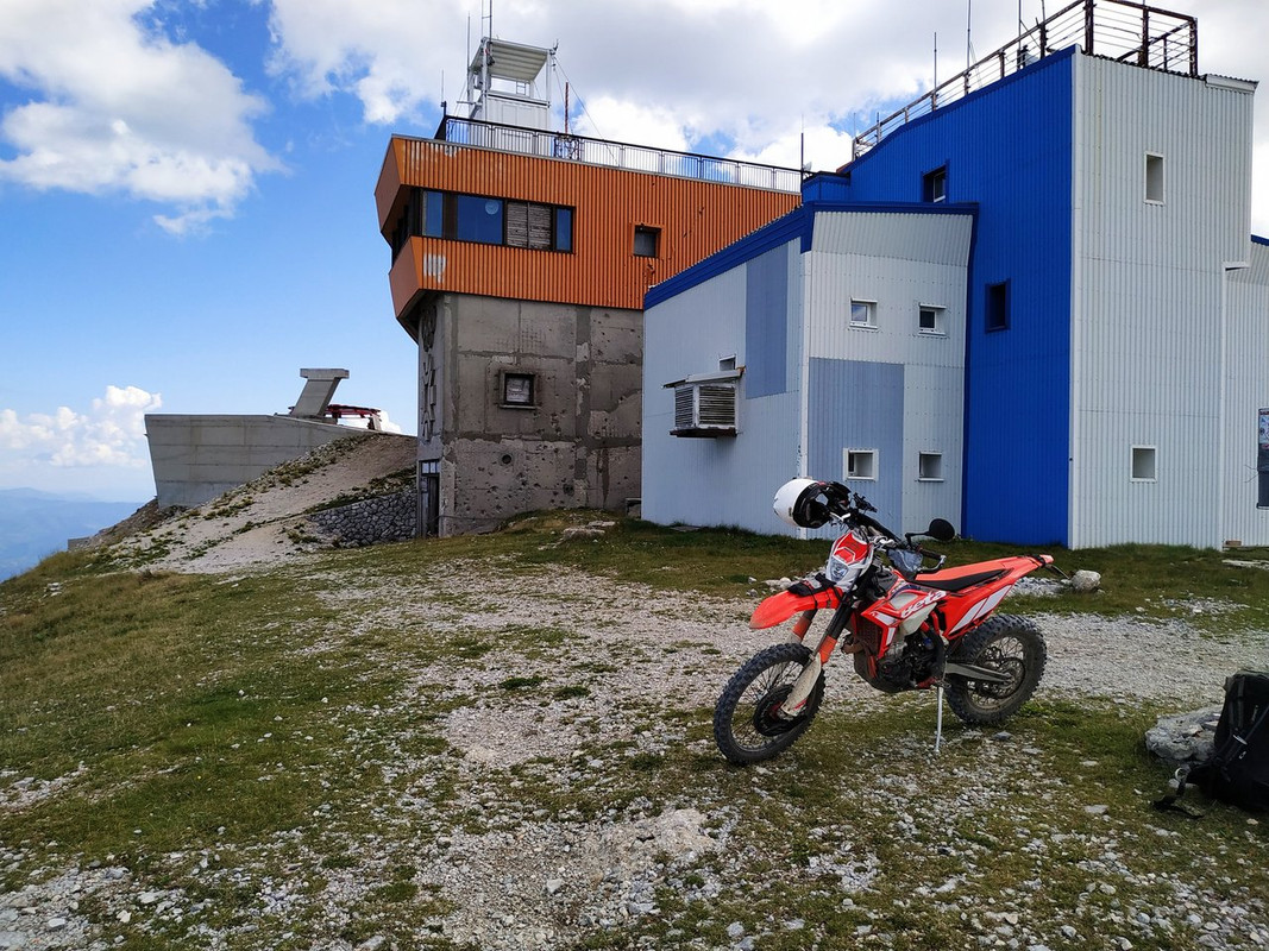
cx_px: 634
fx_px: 880
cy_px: 476
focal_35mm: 24
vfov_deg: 56.8
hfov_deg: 71.6
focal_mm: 3.94
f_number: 1.9
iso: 160
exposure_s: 1/2423
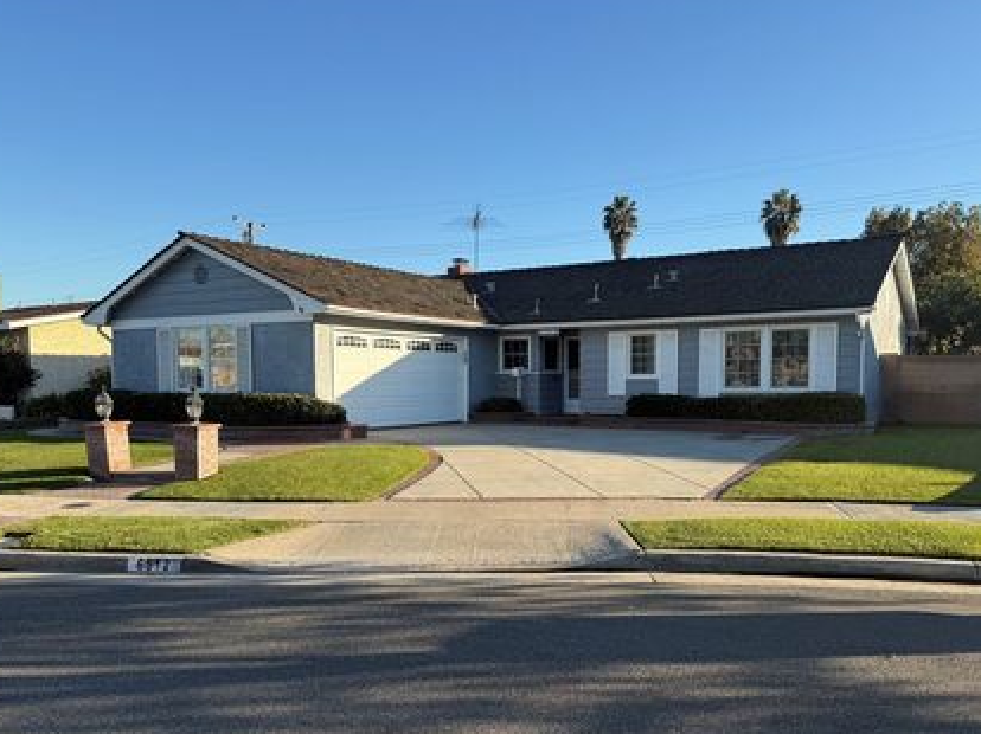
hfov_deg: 61.6
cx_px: 519
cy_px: 420
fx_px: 821
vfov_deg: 48.0
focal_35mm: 29
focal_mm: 6.76
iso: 80
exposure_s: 1/2703
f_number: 1.78
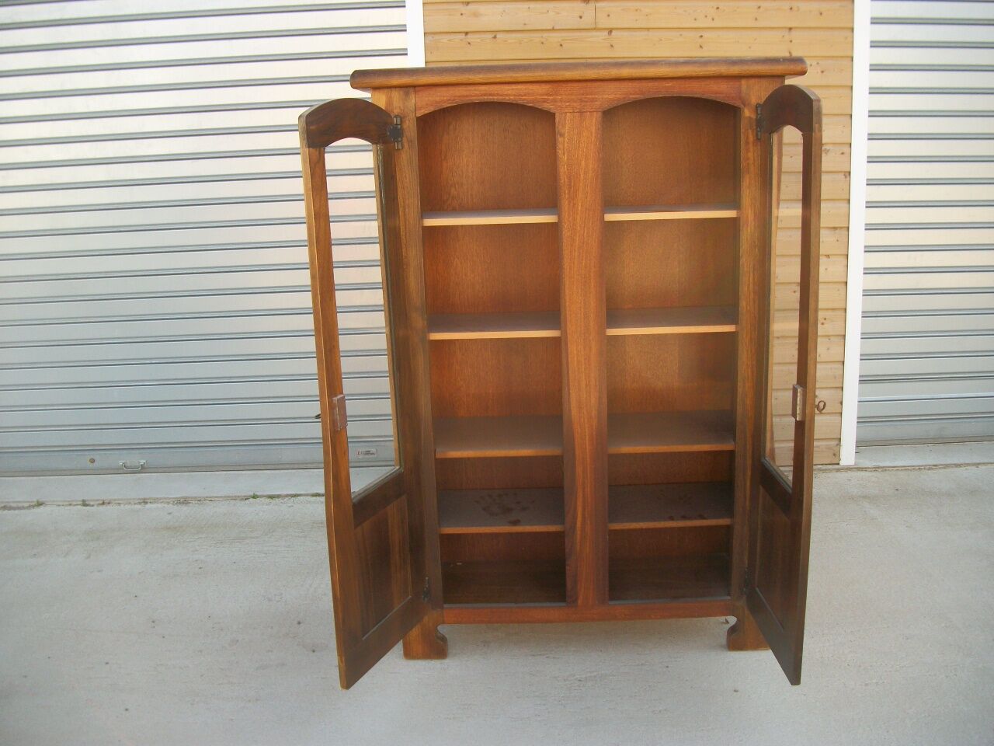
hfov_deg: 56.8
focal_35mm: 32
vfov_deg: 44.2
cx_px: 497
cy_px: 373
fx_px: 919
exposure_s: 1/250
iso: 80
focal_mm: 5.7
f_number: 2.9
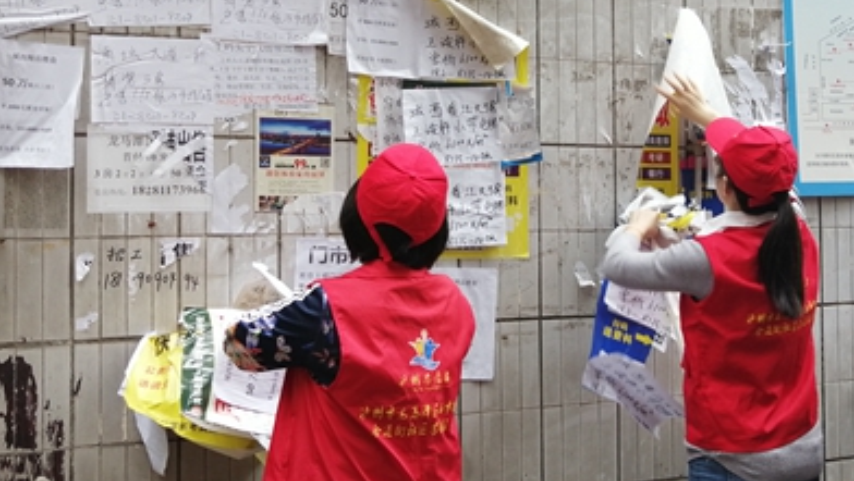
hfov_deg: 42.9
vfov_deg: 24.9
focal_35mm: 48
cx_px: 440
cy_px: 165
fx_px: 1088
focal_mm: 3.88
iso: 80
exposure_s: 1/50
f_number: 1.8
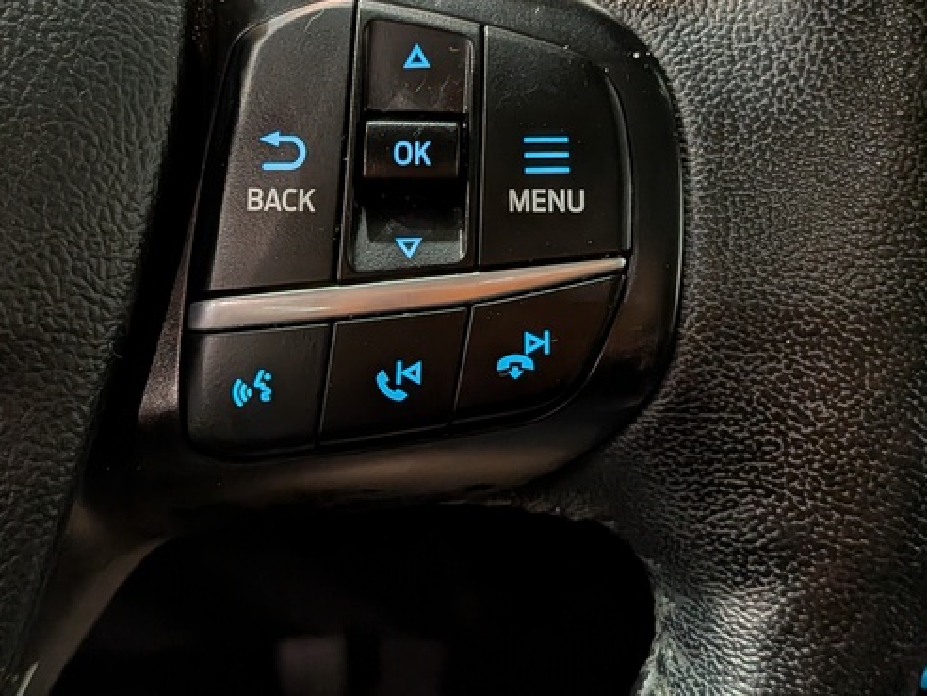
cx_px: 426
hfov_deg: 38.2
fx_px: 1339
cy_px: 243
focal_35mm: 50
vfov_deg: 28.9
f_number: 1.7
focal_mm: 4.53
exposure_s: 1/173
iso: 133
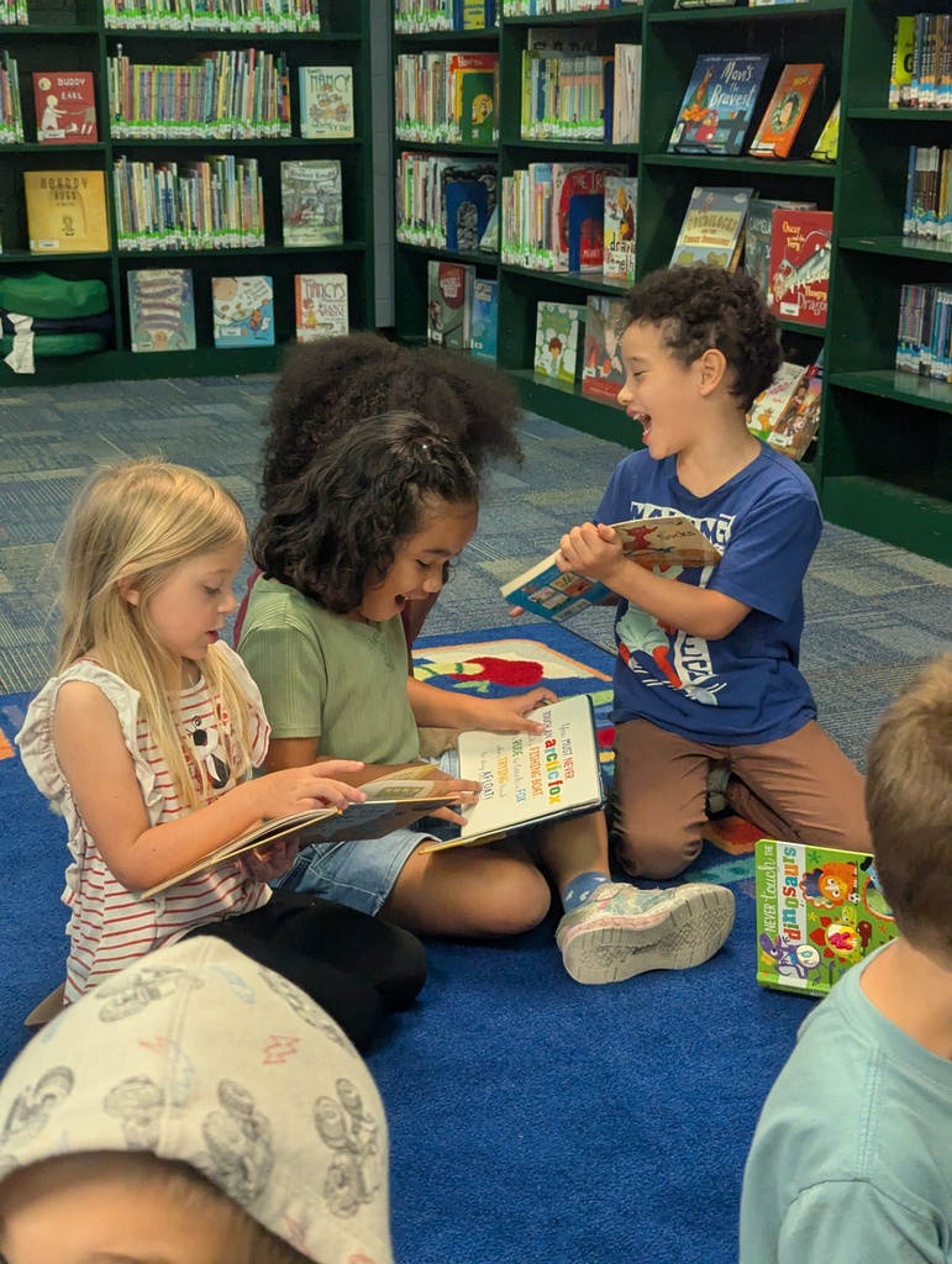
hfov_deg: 30.3
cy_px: 632
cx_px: 476
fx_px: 1756
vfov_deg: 39.6
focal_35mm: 48
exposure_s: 1/120
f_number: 1.85
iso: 642
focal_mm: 6.81
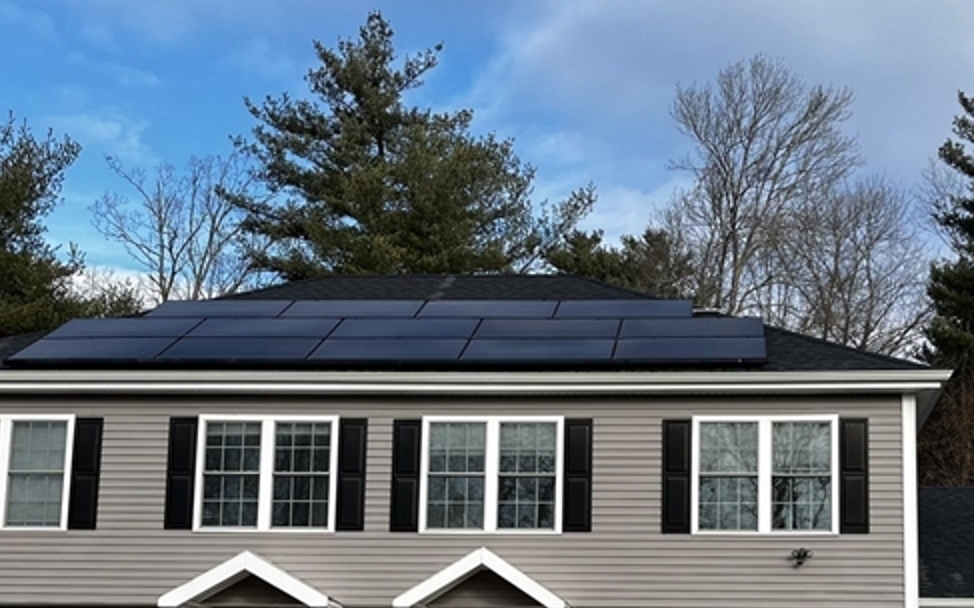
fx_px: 1539
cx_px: 608
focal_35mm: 58
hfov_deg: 34.9
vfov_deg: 21.9
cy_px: 536
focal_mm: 5.1
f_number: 1.6
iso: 50
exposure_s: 1/1776
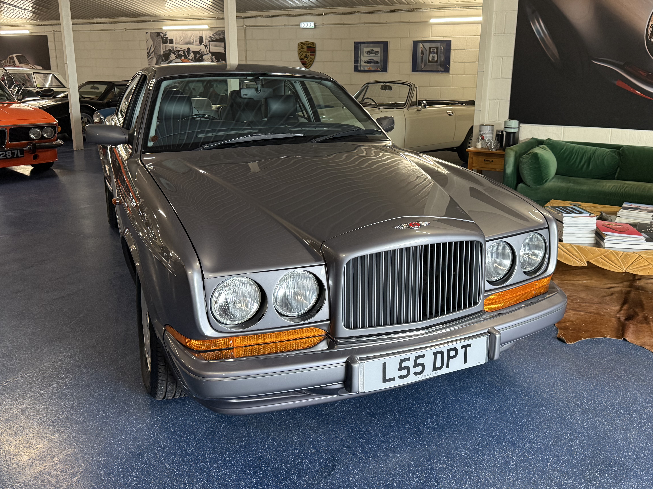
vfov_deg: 46.7
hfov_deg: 59.9
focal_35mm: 30
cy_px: 211
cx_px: 356
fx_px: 566
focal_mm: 6.76
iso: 250
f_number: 1.78
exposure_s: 1/50
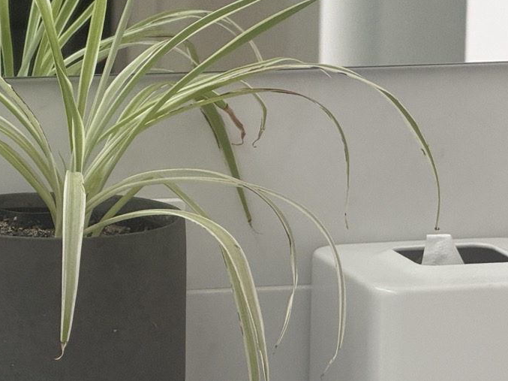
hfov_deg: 8.7
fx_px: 3330
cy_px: 235
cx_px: 68
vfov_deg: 6.5
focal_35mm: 227
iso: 250
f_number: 2.8
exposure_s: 1/72
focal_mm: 15.66
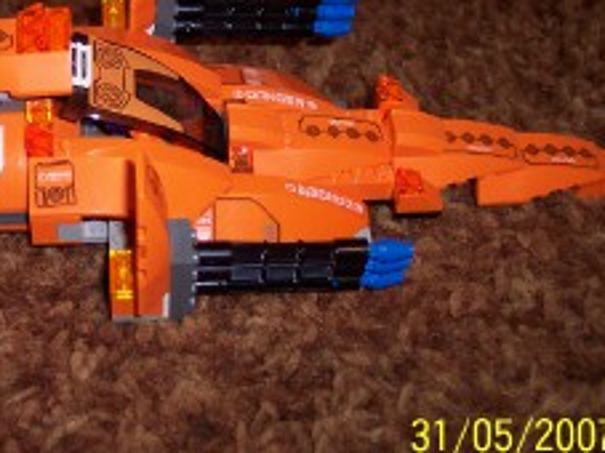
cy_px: 137
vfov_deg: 21.8
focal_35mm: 67
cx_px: 136
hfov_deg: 28.5
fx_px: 1170
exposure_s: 1/30
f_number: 2.8
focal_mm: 8
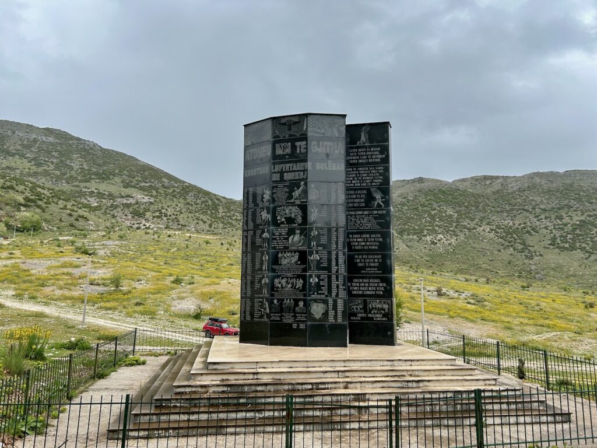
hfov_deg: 67.3
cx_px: 298
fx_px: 448
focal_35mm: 26
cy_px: 224
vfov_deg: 53.1
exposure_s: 1/1238
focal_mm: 5.7
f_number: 1.5
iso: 50
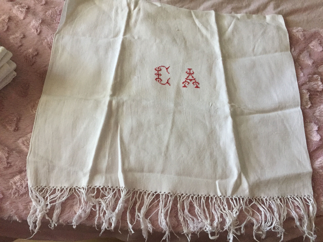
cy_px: 121
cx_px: 162
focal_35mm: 29
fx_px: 271
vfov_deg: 48.2
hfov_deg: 61.7
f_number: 2.2
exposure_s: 1/33
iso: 250
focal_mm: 4.15
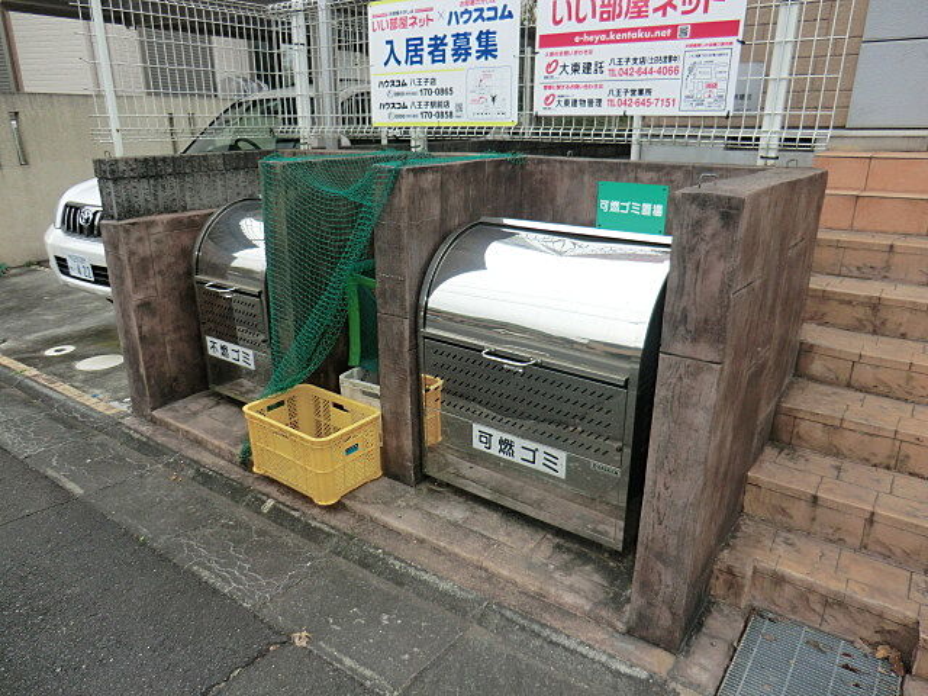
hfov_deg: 71.6
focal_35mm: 24
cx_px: 464
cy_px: 348
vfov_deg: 56.8
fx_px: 643
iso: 100
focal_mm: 4.3
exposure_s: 1/60
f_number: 3.2
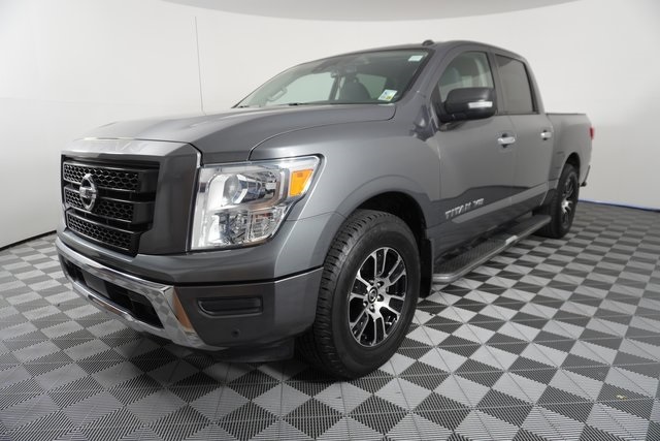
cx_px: 330
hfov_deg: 73.7
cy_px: 220
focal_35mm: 24
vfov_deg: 53.2
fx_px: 440
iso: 320
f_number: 4
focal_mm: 16
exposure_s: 1/160
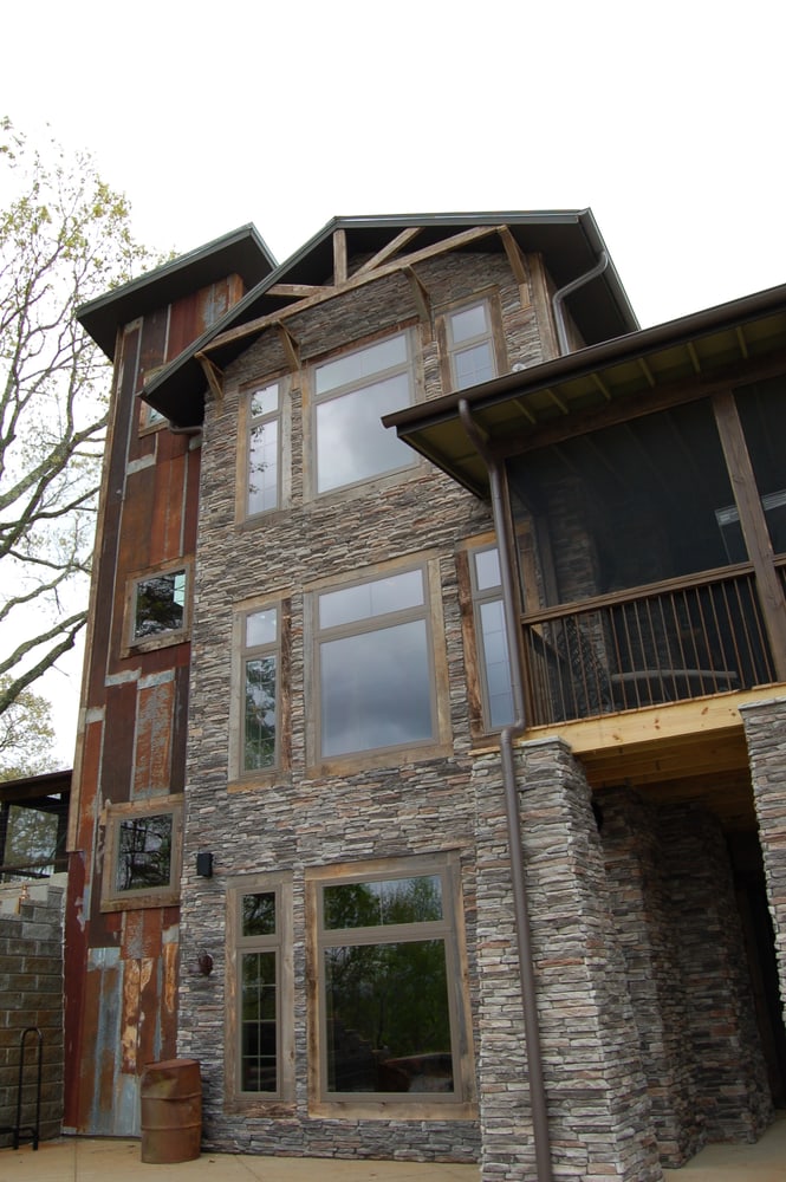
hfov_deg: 47.9
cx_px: 393
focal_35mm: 27
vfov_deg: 67.4
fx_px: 886
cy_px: 591
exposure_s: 1/200
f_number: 7.1
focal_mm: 18
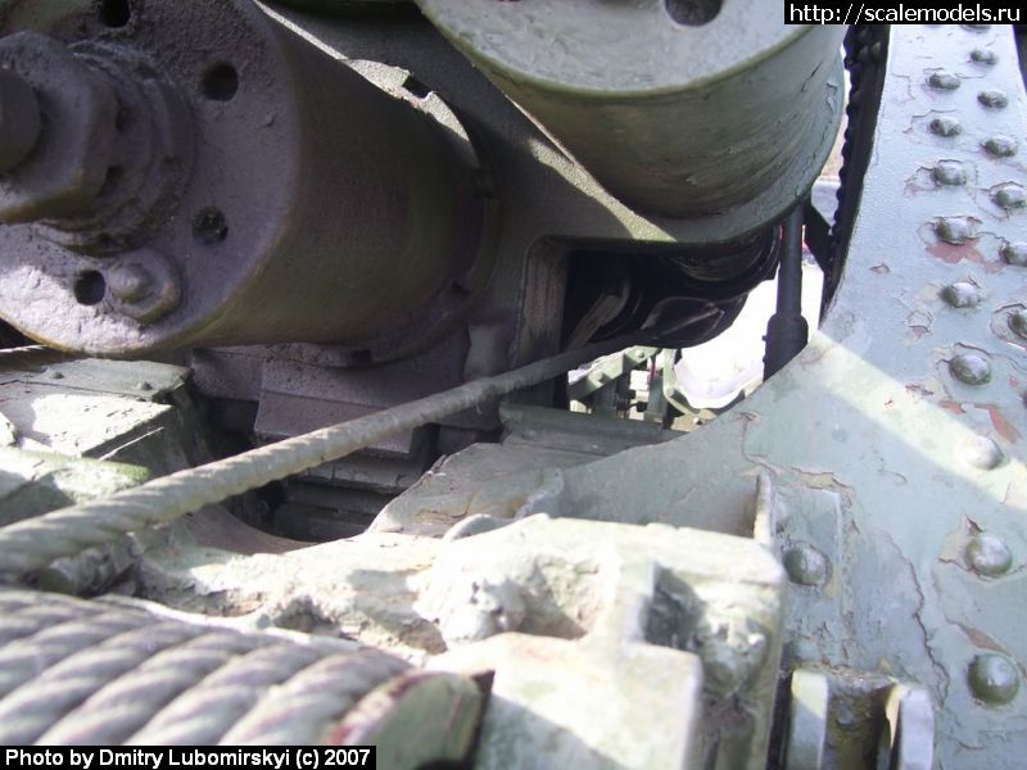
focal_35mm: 37
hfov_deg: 50.1
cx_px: 514
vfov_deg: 38.7
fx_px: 1098
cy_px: 385
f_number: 2.7
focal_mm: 6
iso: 80
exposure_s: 1/90
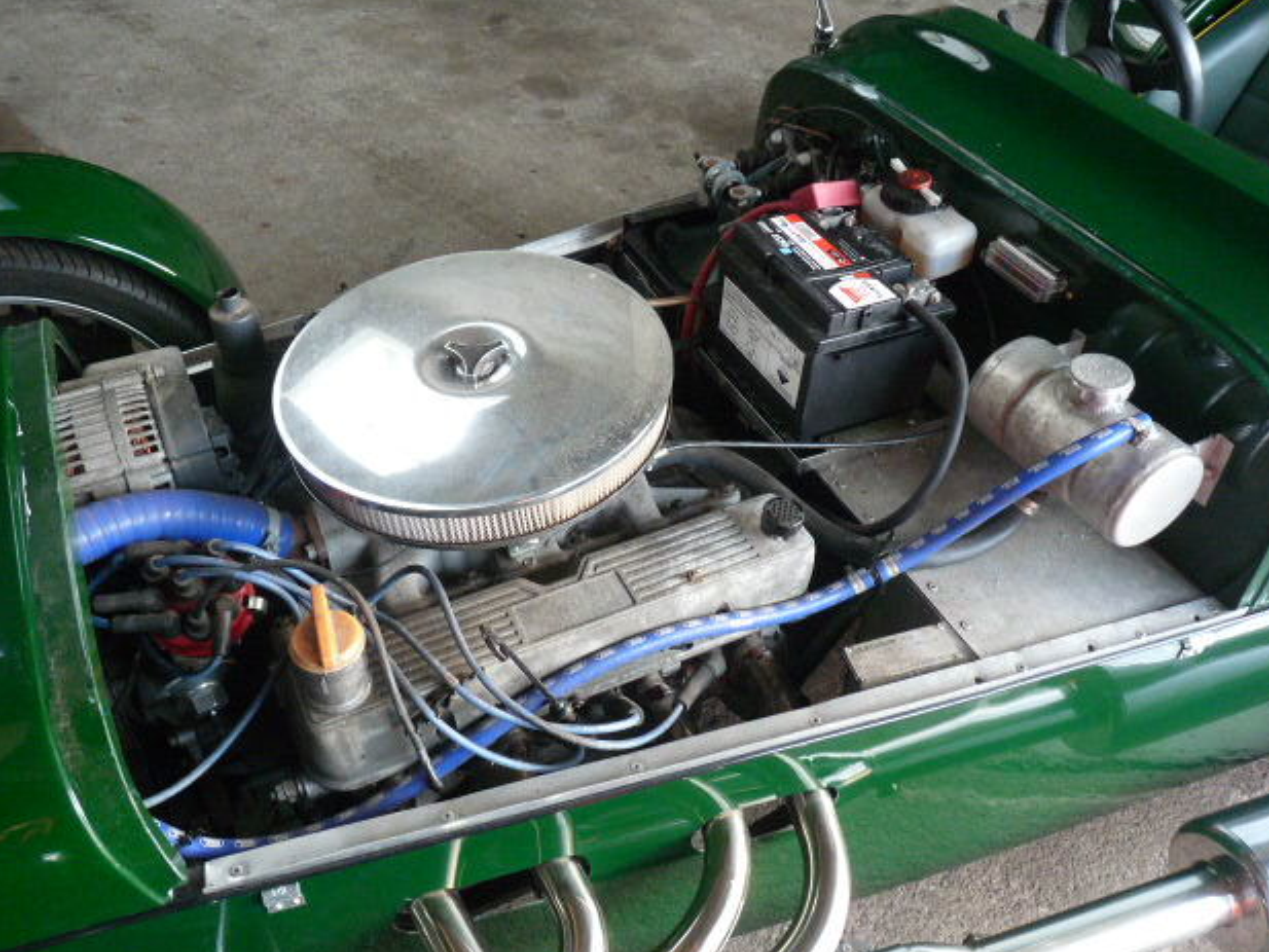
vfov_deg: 49.8
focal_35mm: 28
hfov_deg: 63.4
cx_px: 642
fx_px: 1027
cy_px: 469
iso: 400
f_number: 2.8
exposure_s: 1/30
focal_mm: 4.8
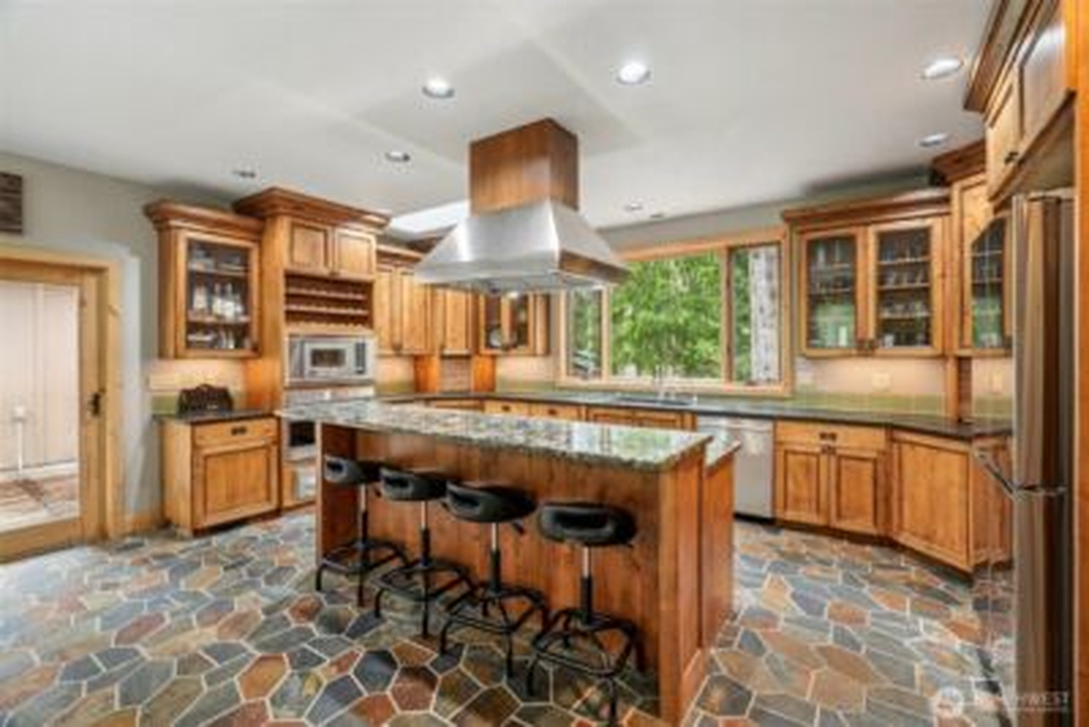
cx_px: 544
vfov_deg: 73.8
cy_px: 364
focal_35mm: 16
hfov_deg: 96.7
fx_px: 484
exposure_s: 1/2
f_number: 8
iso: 400
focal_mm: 16
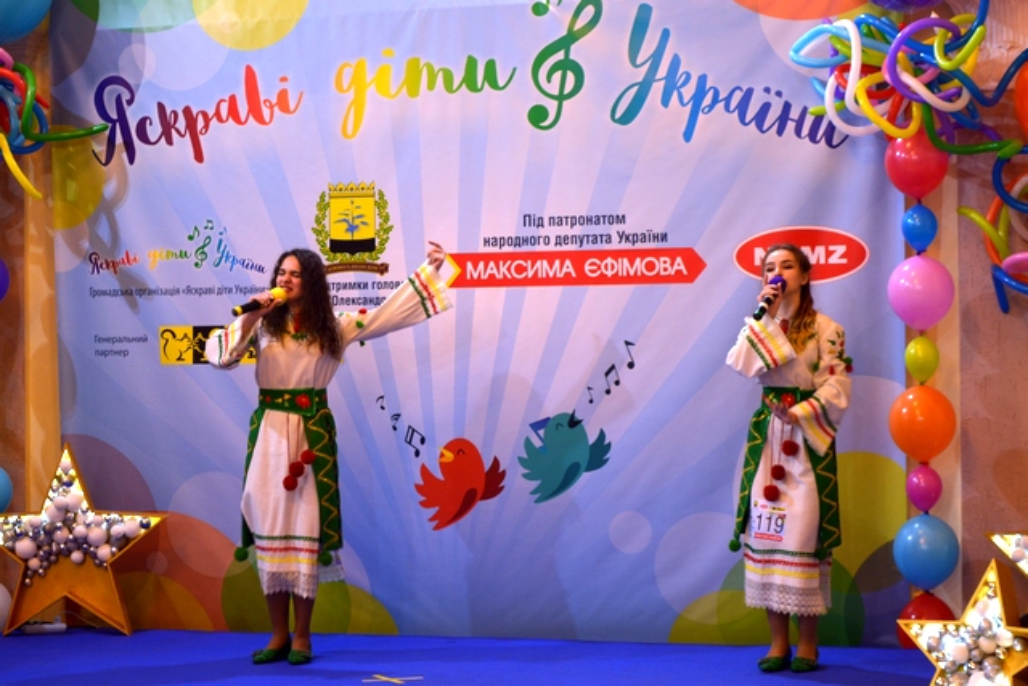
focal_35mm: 72
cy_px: 343
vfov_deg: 18.9
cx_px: 514
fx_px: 2056
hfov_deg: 28.1
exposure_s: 1/30
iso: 450
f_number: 5.3
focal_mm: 48
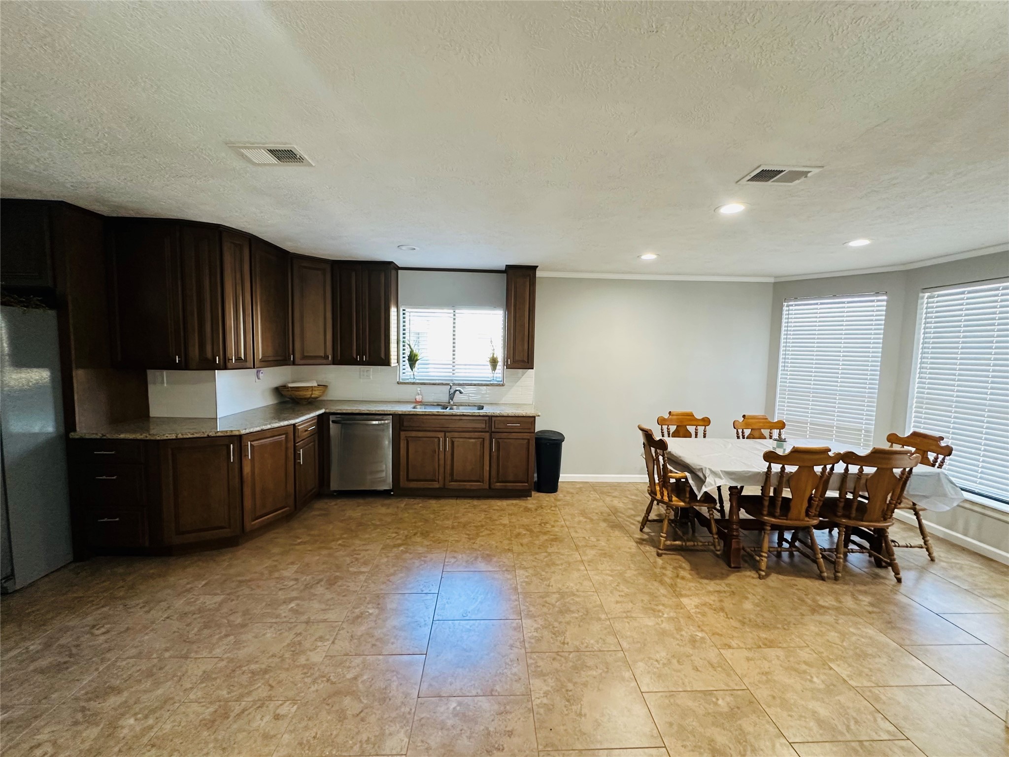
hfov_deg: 102.1
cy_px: 378
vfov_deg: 85.7
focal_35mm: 14
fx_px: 408
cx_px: 504
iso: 320
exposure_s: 1/62
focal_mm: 2.22
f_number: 2.2
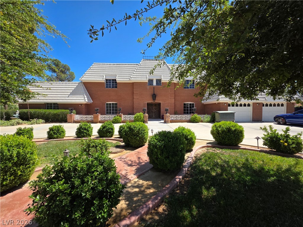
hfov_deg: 106.2
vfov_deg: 89.9
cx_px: 152
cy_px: 114
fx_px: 114
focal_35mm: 13
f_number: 1.9
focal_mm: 2.2
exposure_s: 1/1425
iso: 40
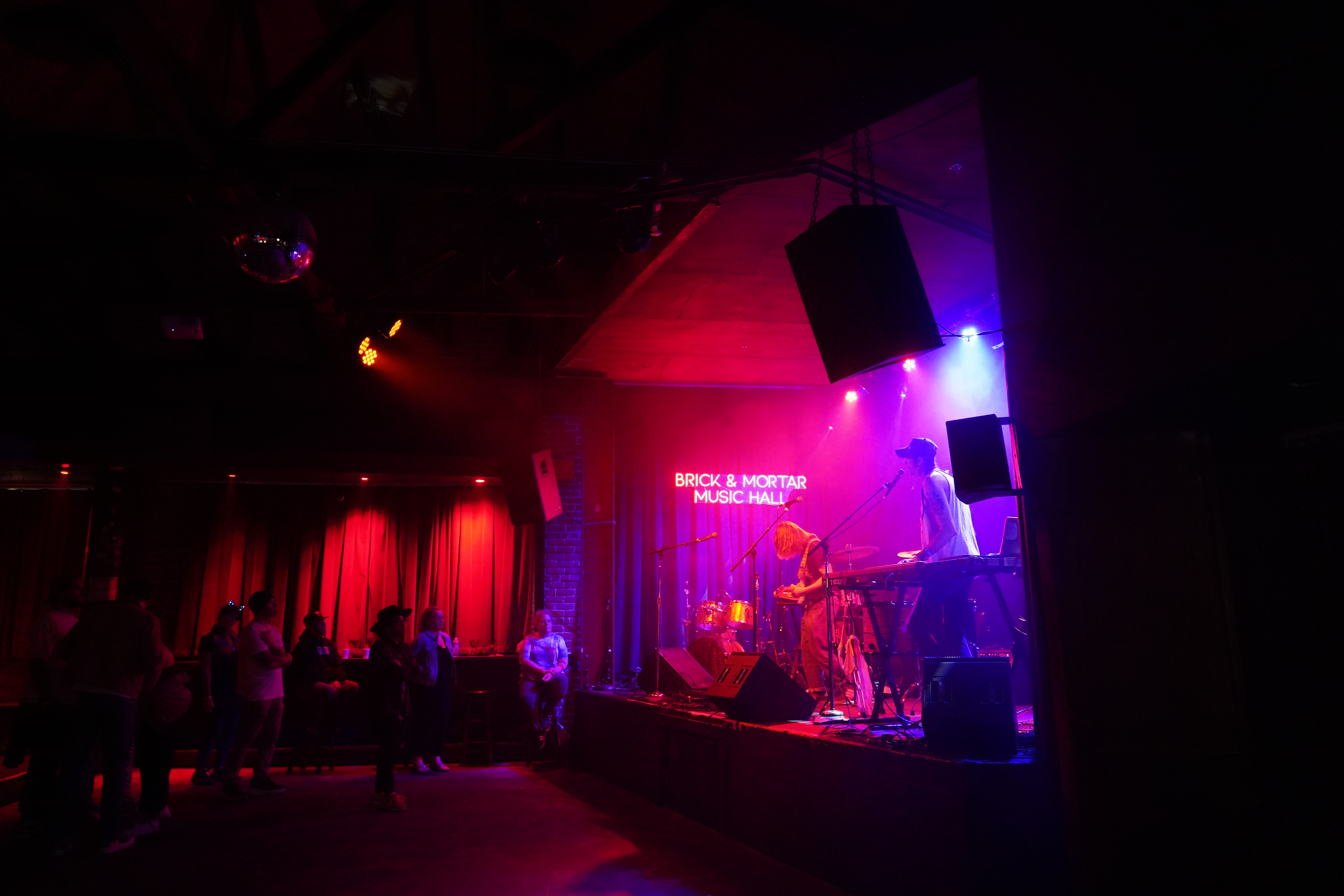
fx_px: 896
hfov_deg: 73.7
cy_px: 448
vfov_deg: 53.1
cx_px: 672
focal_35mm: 24
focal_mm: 24
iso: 8000
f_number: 4
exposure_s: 1/60
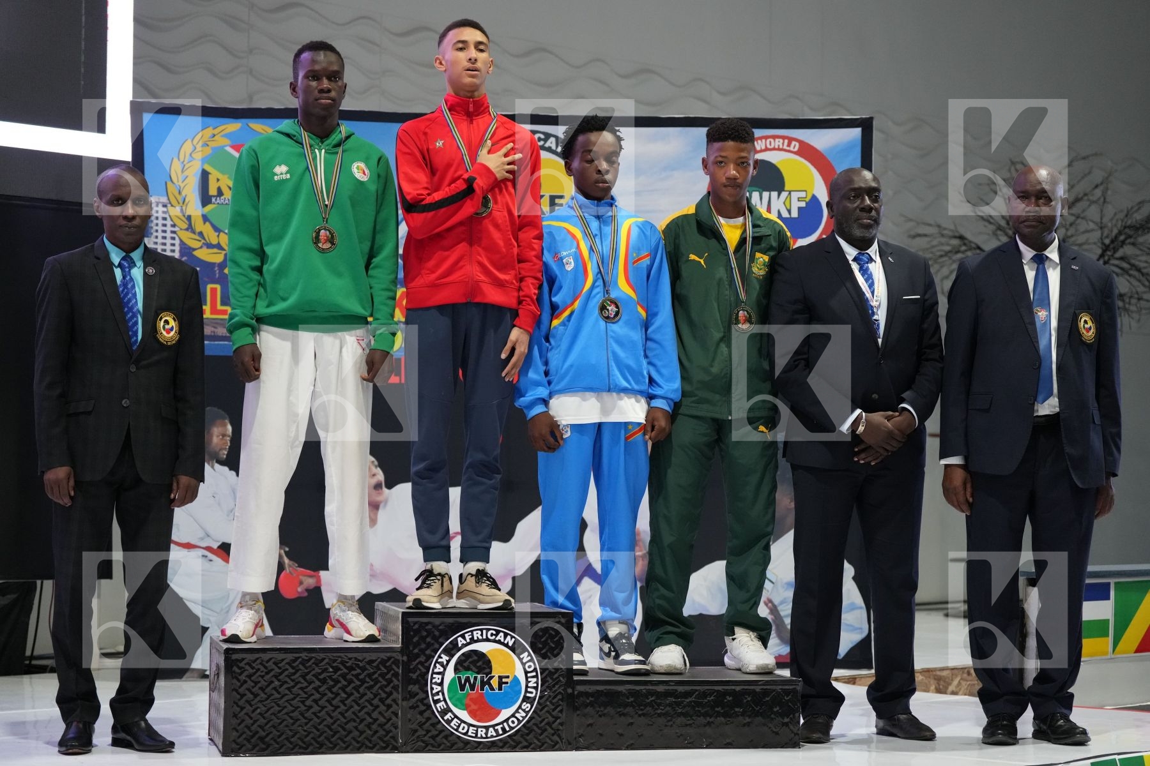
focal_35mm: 70
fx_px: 2236
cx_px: 575
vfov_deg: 19.5
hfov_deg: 28.8
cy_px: 383
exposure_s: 1/250
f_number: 2.8
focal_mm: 70
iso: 3200
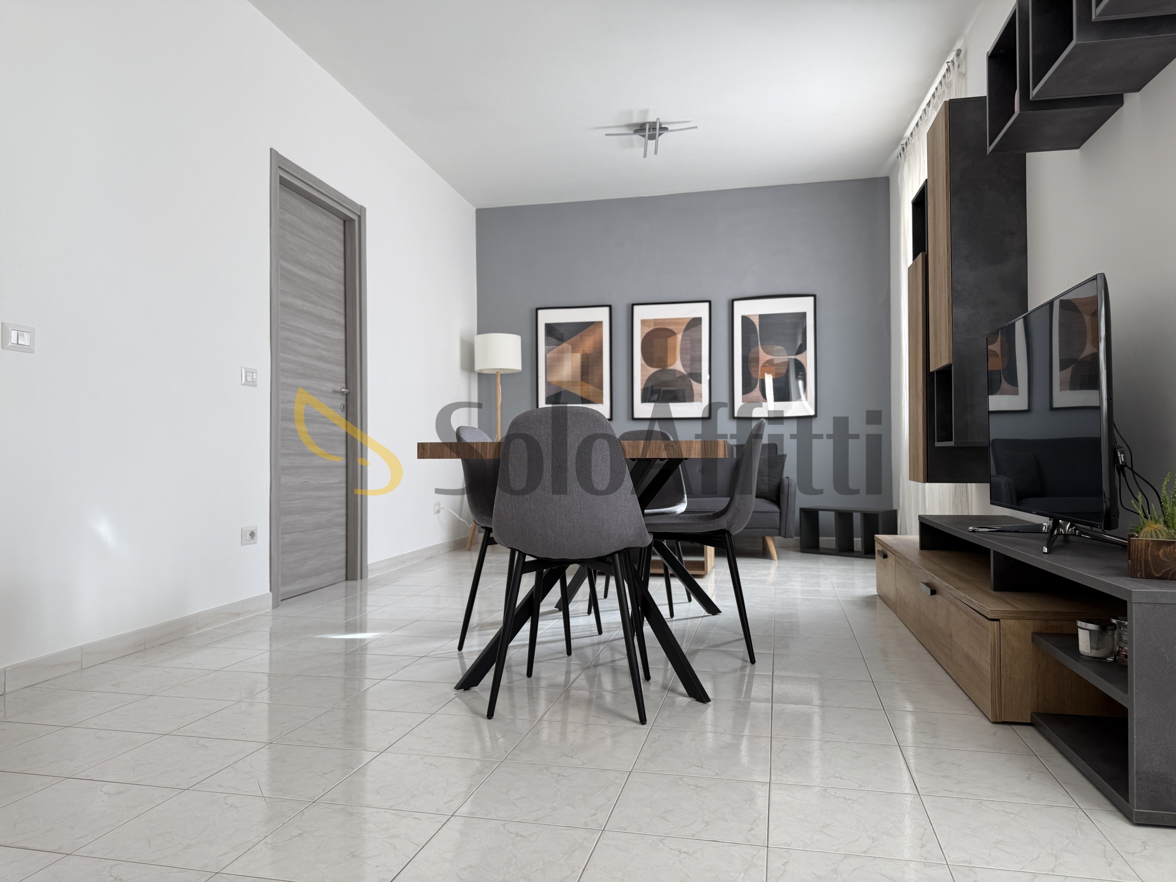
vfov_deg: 56.8
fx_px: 815
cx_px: 588
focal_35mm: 24
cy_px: 441
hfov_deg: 71.6
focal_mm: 6.76
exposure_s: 1/121
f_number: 1.78
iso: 64
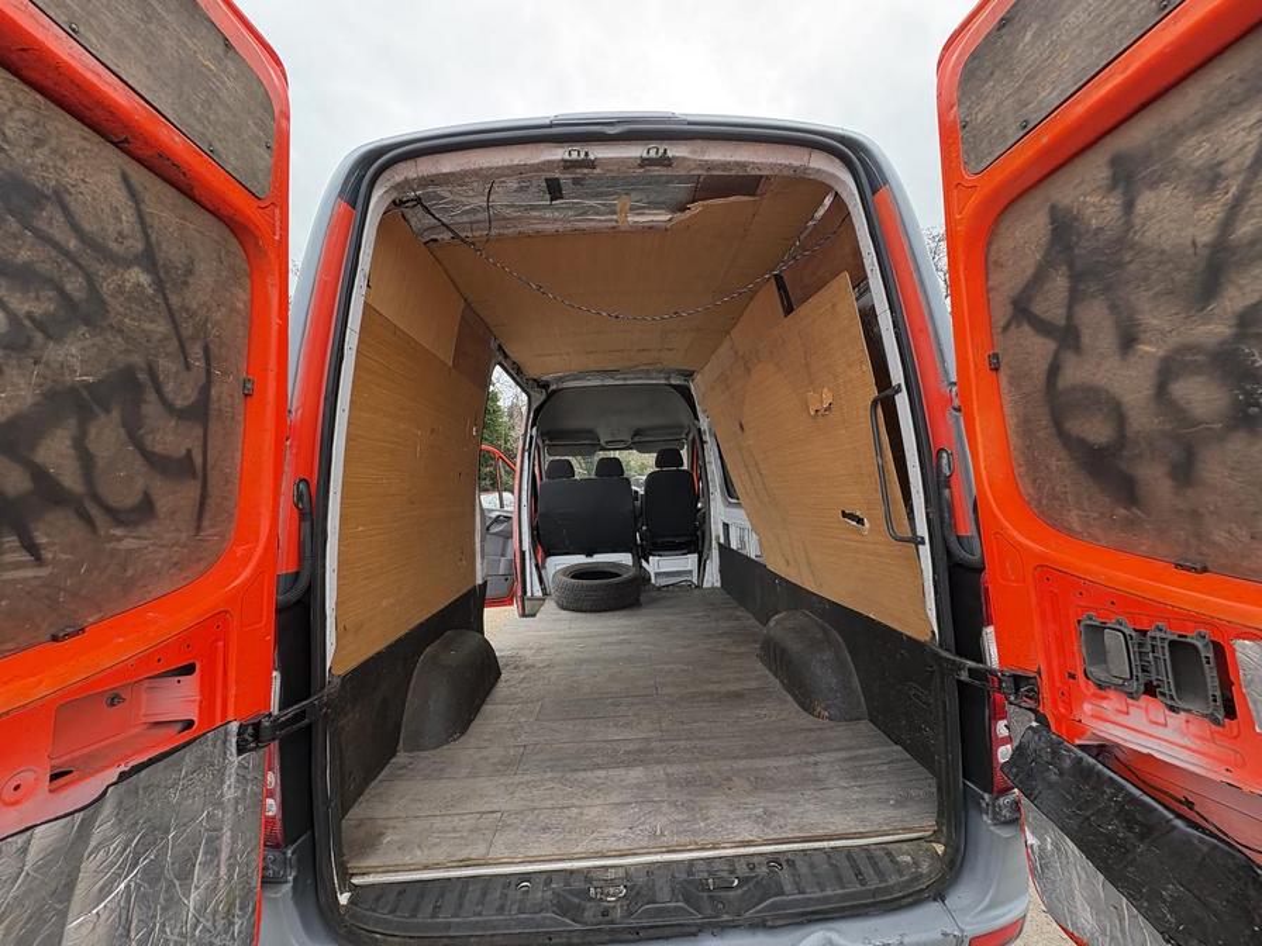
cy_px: 473
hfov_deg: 102.1
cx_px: 631
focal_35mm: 14
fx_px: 510
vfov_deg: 85.7
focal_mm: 2.22
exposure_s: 1/211
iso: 64
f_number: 2.2
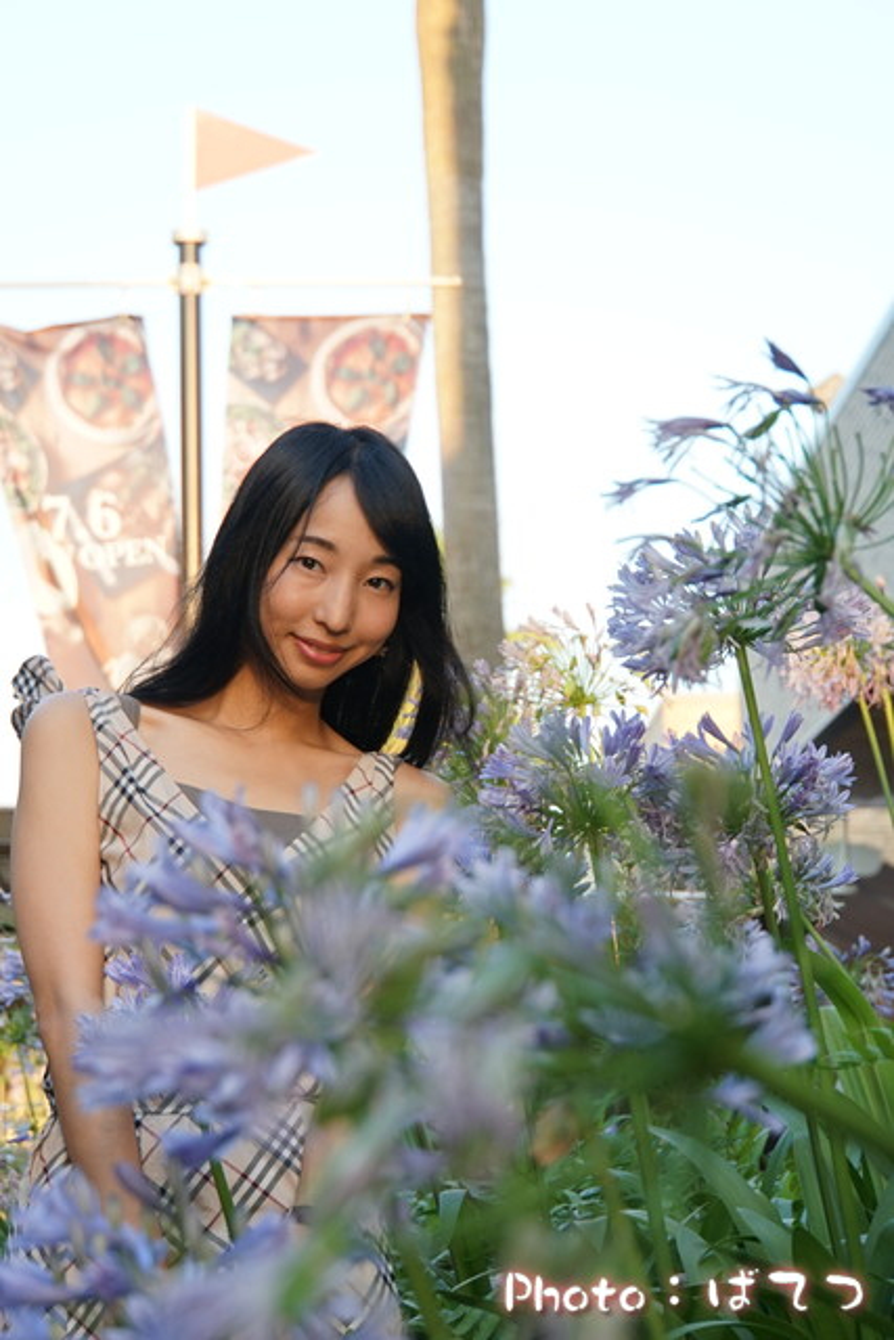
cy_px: 670
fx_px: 3239
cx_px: 447
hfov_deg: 15.7
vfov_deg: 23.4
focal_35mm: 87
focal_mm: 58
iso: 320
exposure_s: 1/100
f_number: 5.6
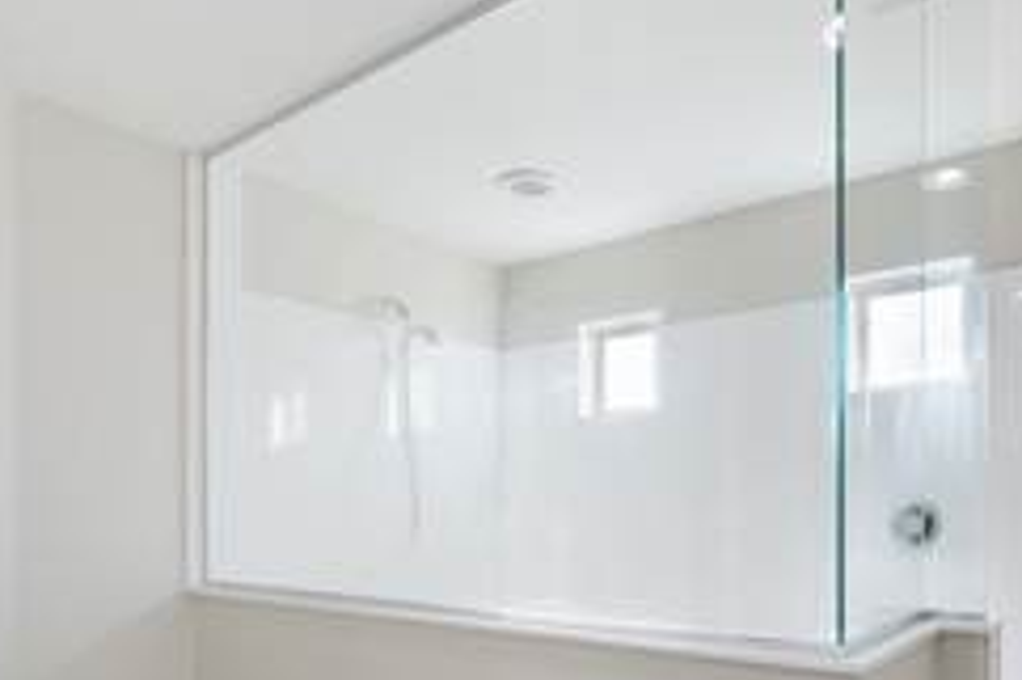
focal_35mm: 26
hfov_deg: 68.1
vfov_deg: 47.5
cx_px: 650
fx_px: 738
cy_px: 517
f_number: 9
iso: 320
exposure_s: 1/3
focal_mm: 14
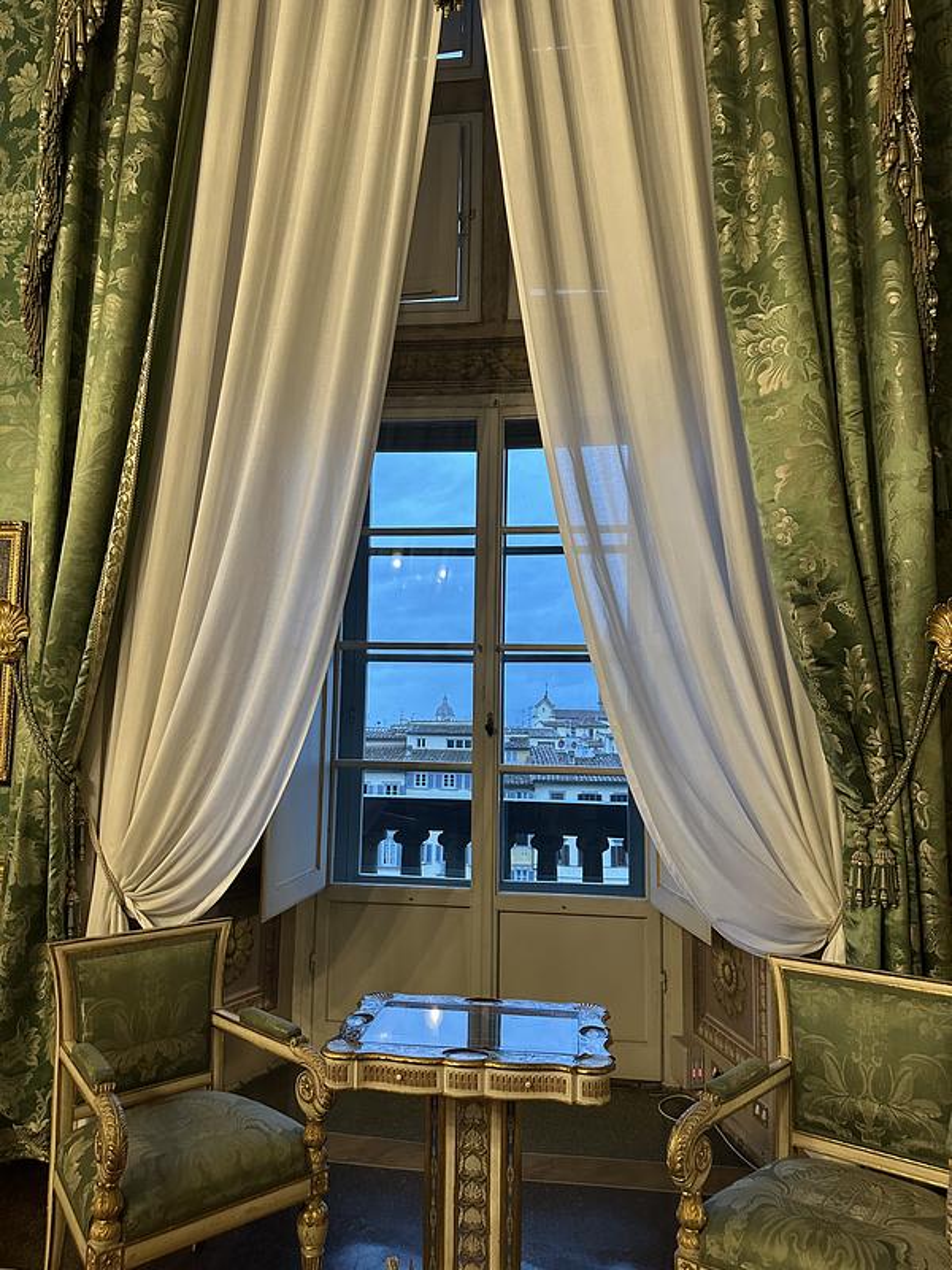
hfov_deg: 56.8
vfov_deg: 71.6
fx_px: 880
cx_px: 476
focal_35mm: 24
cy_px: 635
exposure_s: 1/50
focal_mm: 6.86
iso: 500
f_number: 1.78
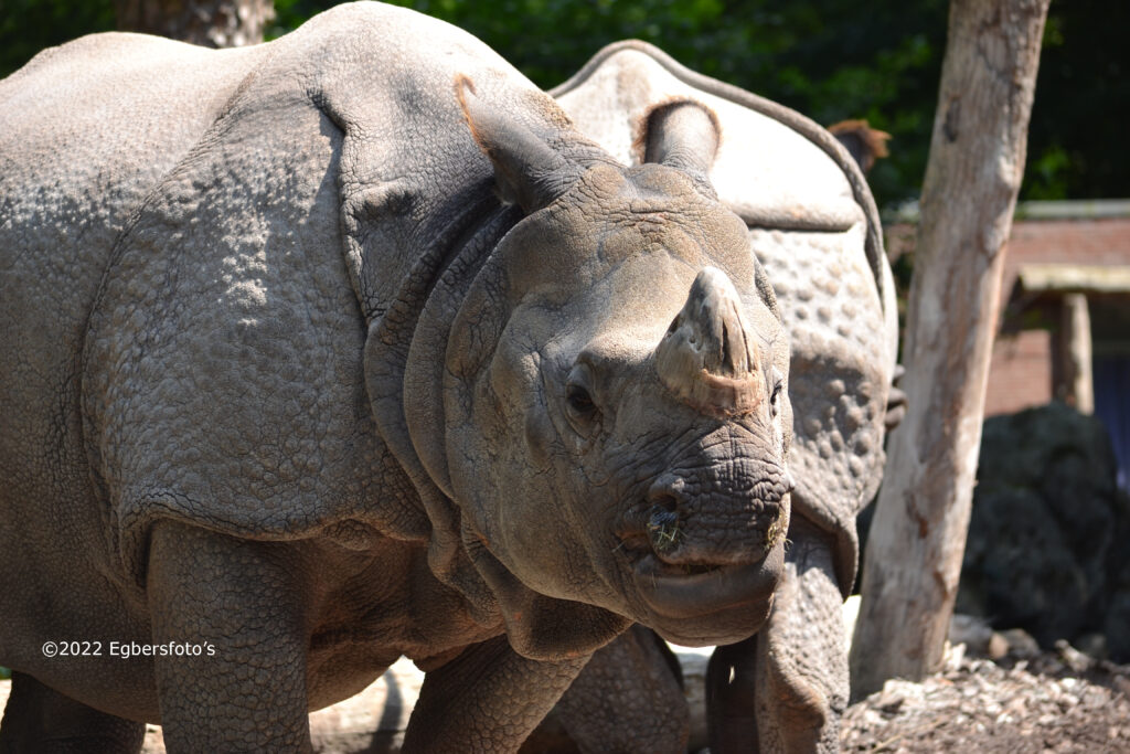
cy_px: 377
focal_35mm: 174
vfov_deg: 7.9
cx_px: 565
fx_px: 5462
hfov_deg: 11.8
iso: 100
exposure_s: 1/160
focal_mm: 116
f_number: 4.8
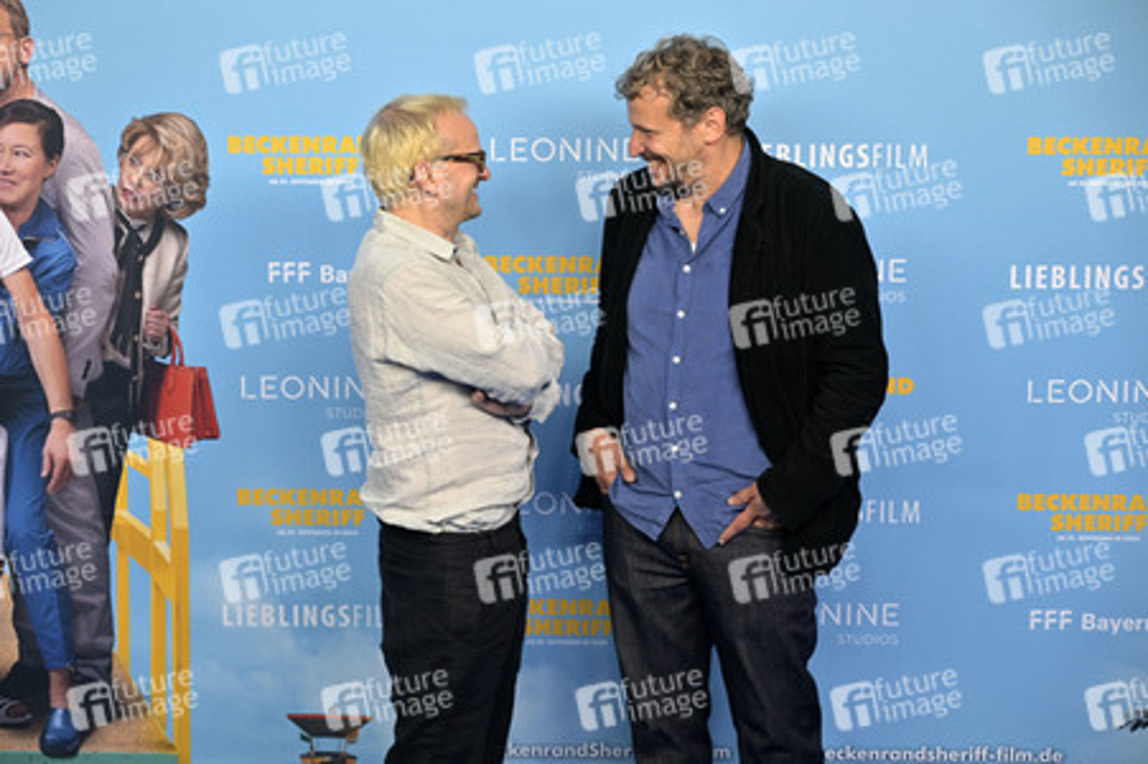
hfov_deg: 28.9
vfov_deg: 19.4
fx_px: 2231
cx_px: 574
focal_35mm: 70
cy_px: 382
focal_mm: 70
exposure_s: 1/200
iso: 160
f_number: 4
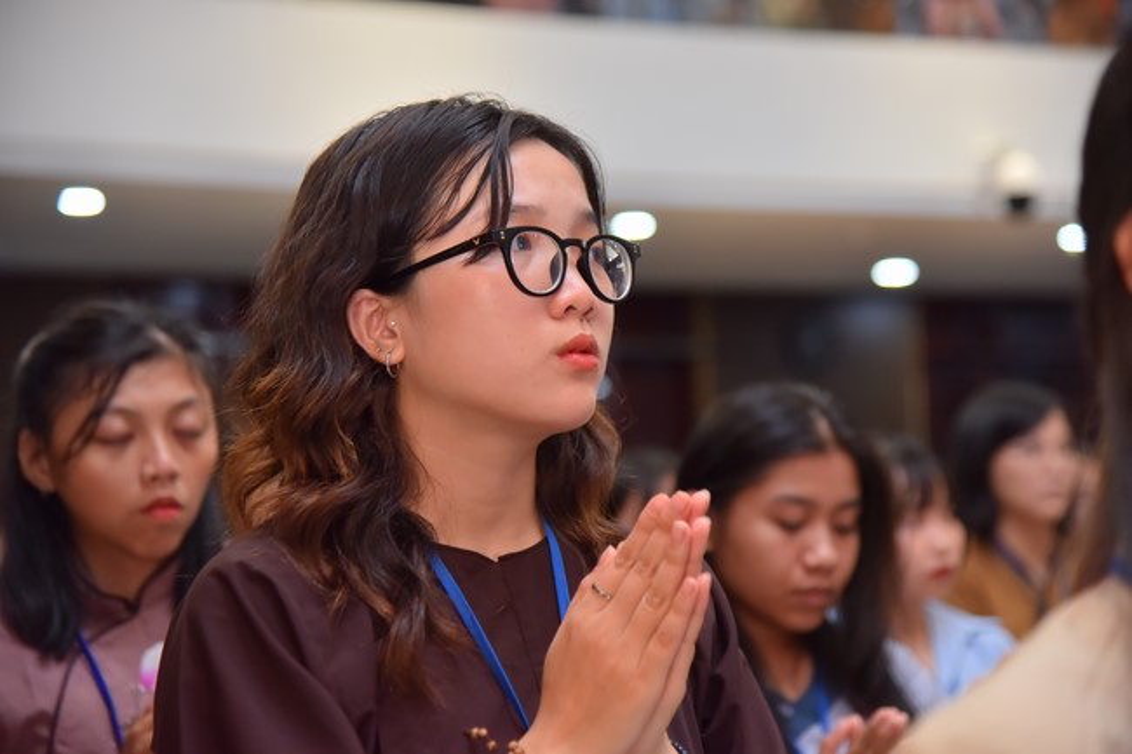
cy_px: 377
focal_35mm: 92
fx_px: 2892
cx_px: 566
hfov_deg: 22.1
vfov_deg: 14.9
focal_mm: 92
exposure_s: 1/160
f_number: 5
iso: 1250
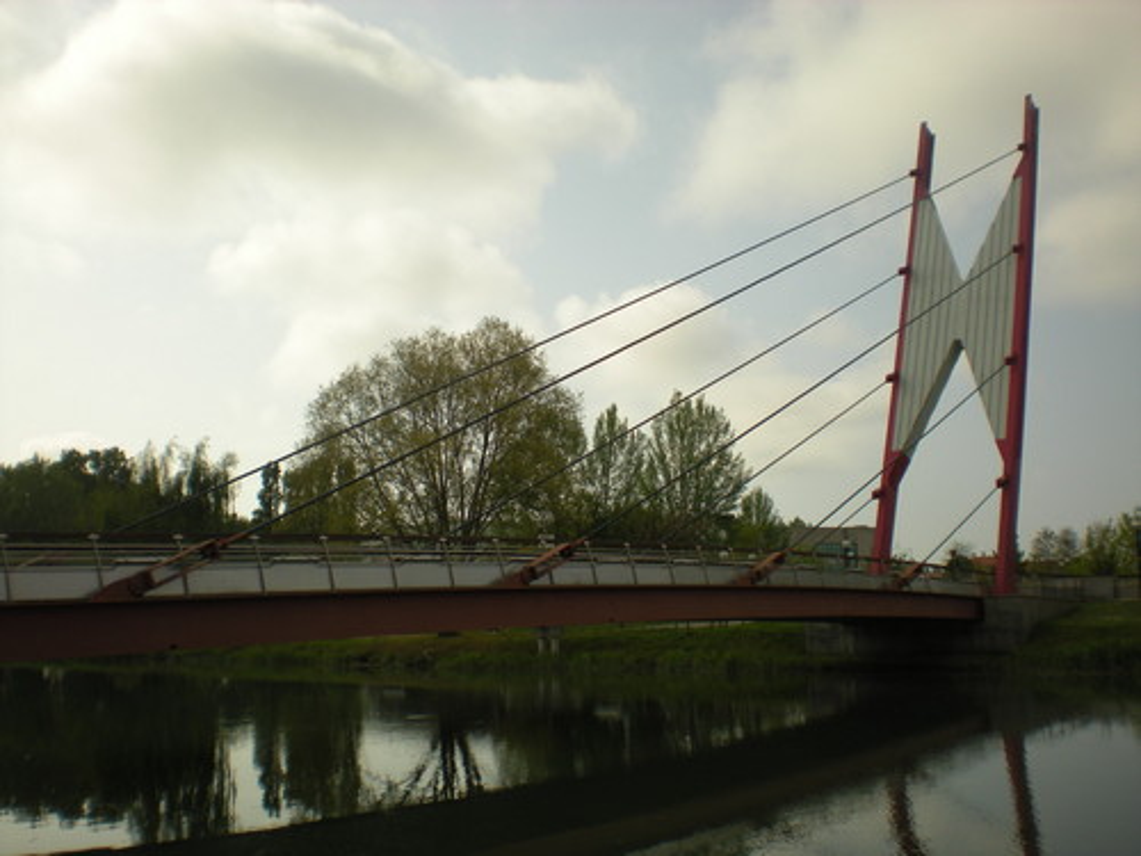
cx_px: 570
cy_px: 428
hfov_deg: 49.0
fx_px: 1253
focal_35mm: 38
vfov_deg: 37.7
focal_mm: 6.3
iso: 64
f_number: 4.6
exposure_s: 1/772
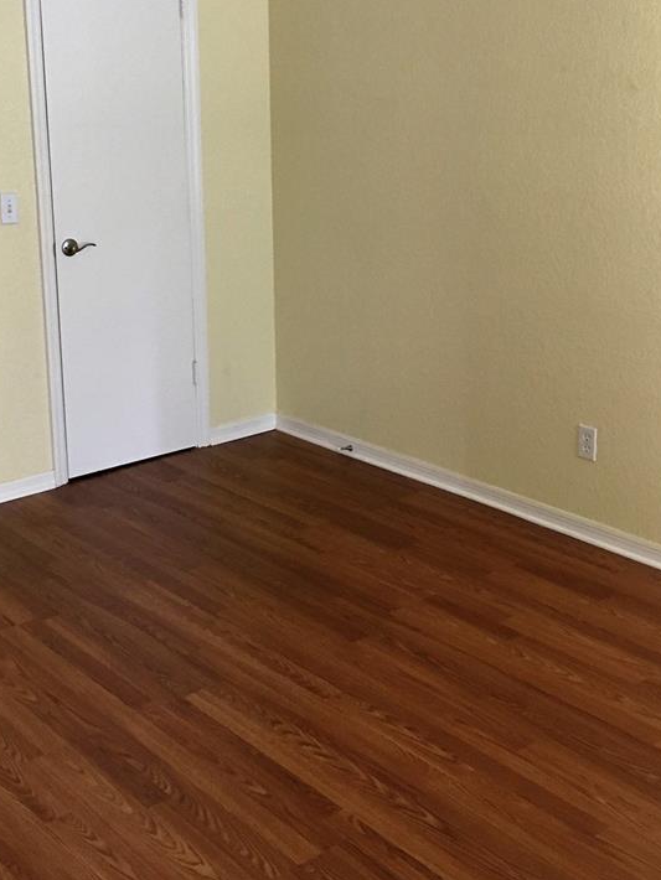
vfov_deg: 38.6
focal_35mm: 49
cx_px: 263
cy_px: 319
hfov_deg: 29.6
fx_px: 1247
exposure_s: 1/30
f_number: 2.2
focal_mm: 4.15
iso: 125
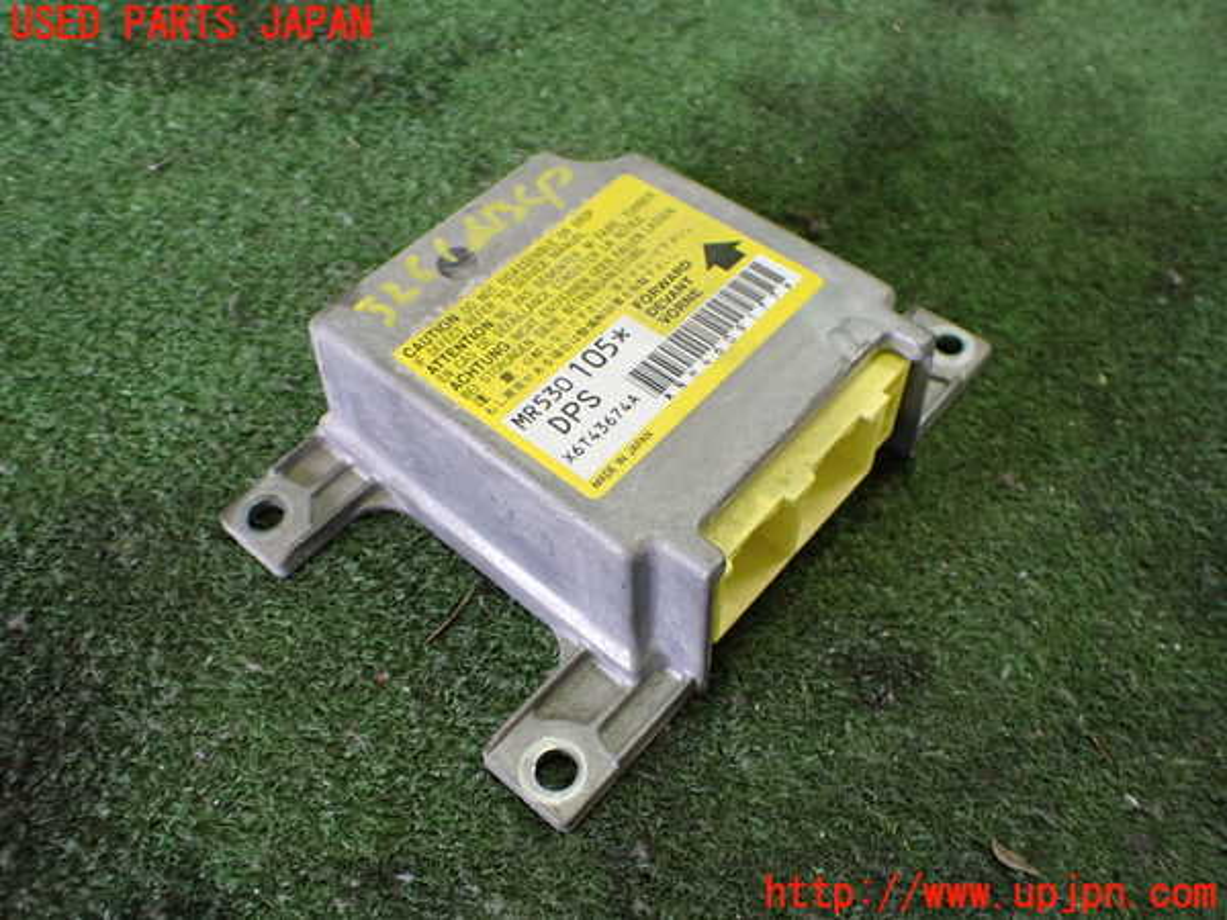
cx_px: 614
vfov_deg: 46.8
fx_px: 1063
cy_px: 460
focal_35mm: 30
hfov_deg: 60.0
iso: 800
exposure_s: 1/100
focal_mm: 5.4
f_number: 2.3
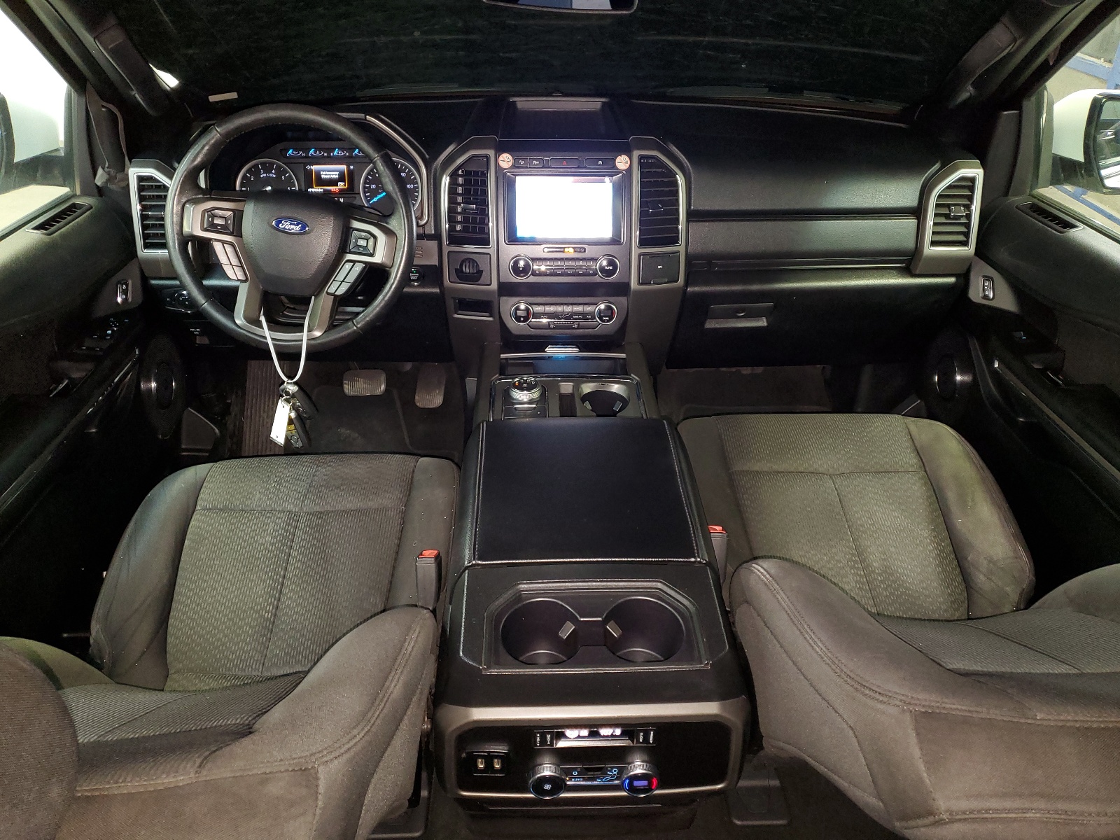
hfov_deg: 67.3
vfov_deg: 53.1
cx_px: 560
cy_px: 420
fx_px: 841
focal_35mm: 26
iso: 147
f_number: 1.5
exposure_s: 1/10
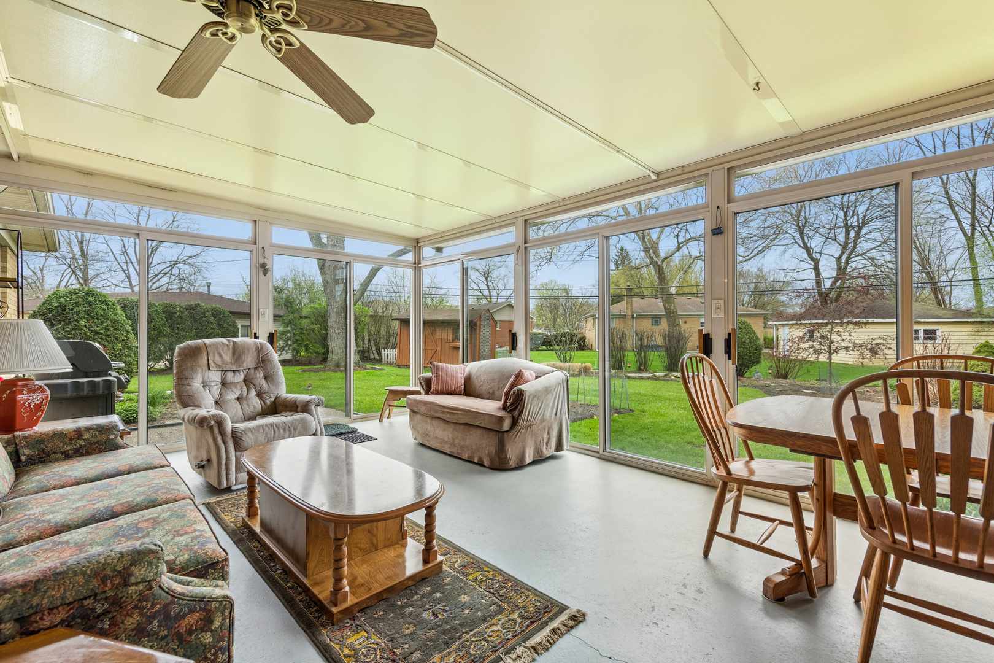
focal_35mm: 16
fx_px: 442
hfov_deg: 96.7
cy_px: 332
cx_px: 497
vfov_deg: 73.7
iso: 400
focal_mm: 16
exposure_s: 1/125
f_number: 8
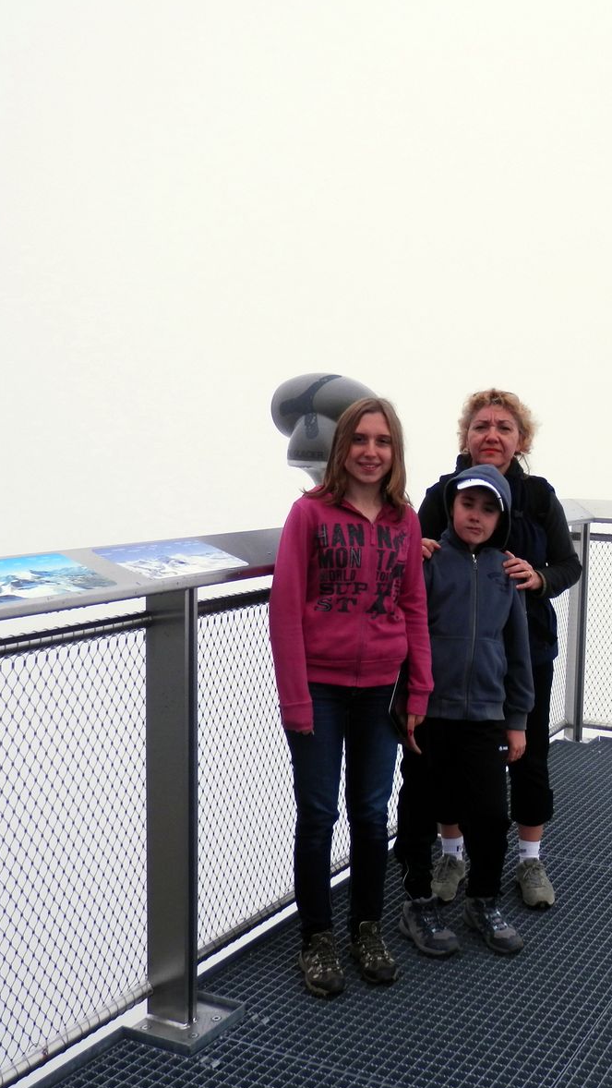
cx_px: 494
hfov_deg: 31.2
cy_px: 545
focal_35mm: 37
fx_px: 1067
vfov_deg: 54.0
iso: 80
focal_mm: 4.5
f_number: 8.7
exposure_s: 1/160
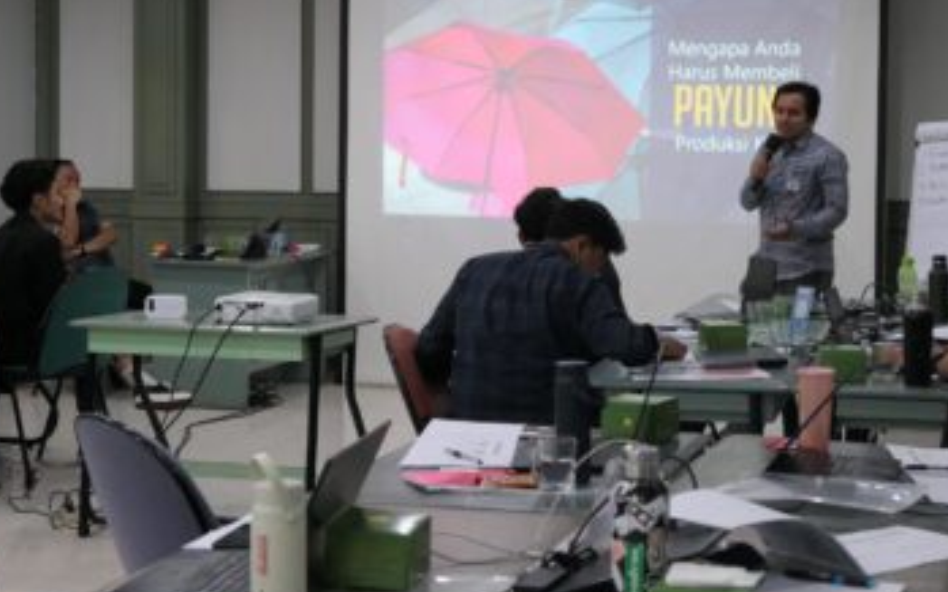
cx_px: 554
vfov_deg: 17.8
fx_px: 1886
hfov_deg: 28.2
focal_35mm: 73
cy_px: 172
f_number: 2.8
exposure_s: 1/100
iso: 640
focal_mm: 18.3
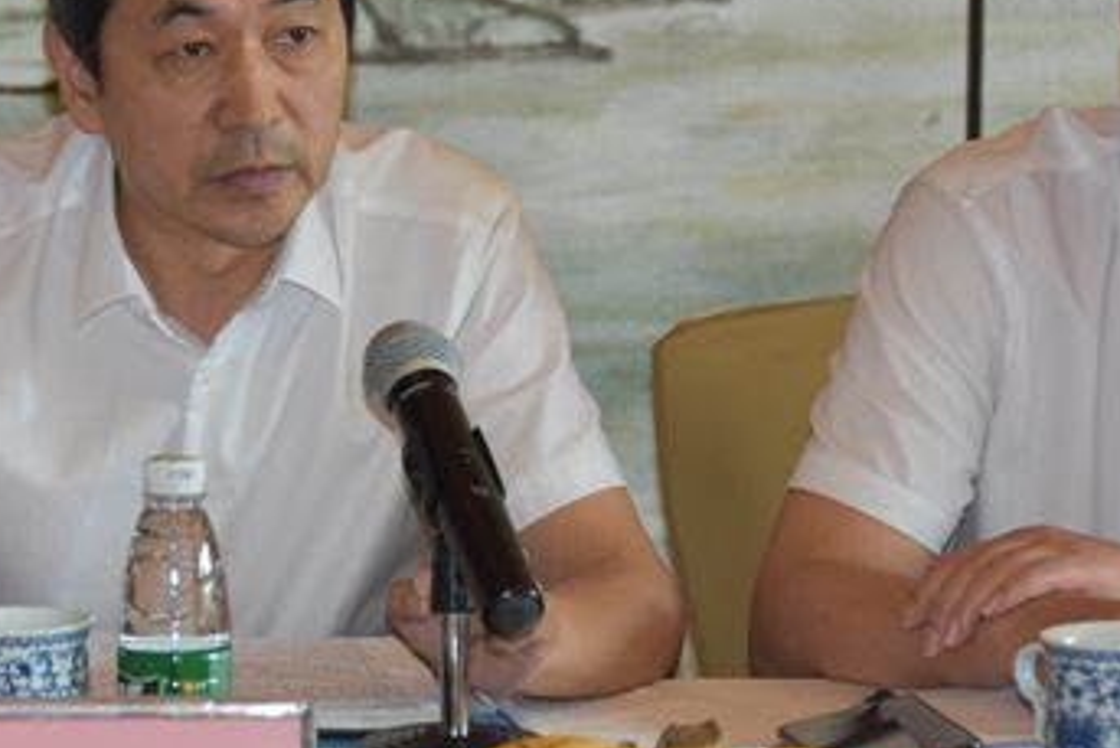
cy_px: 395
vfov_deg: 6.4
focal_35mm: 215
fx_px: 6691
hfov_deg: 9.5
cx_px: 248
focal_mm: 82
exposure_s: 1/60
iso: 1250
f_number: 5
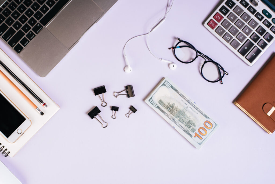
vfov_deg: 27.0
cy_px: 92
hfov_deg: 39.6
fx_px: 382
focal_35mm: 50
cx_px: 138
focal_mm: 50
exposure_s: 1/125
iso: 100
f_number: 10
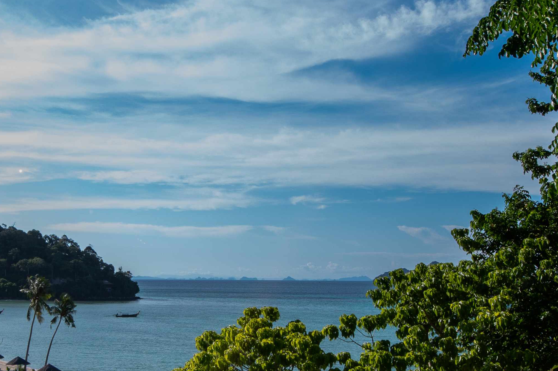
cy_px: 260
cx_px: 175
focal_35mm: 54
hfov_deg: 36.4
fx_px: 836
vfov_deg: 24.8
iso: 250
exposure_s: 1/80
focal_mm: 18
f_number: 14
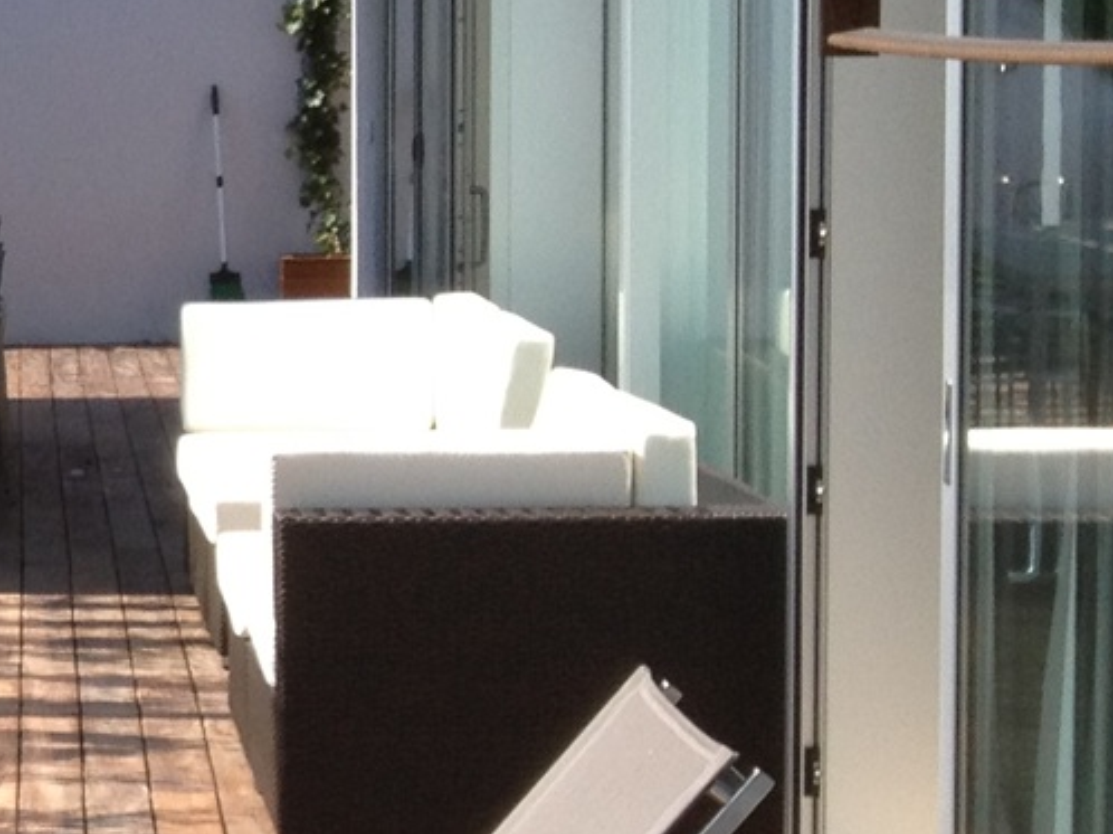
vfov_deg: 10.3
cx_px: -1037
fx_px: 4628
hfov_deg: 12.3
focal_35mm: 144
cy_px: 376
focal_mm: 4.28
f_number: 2.4
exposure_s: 1/824
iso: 64
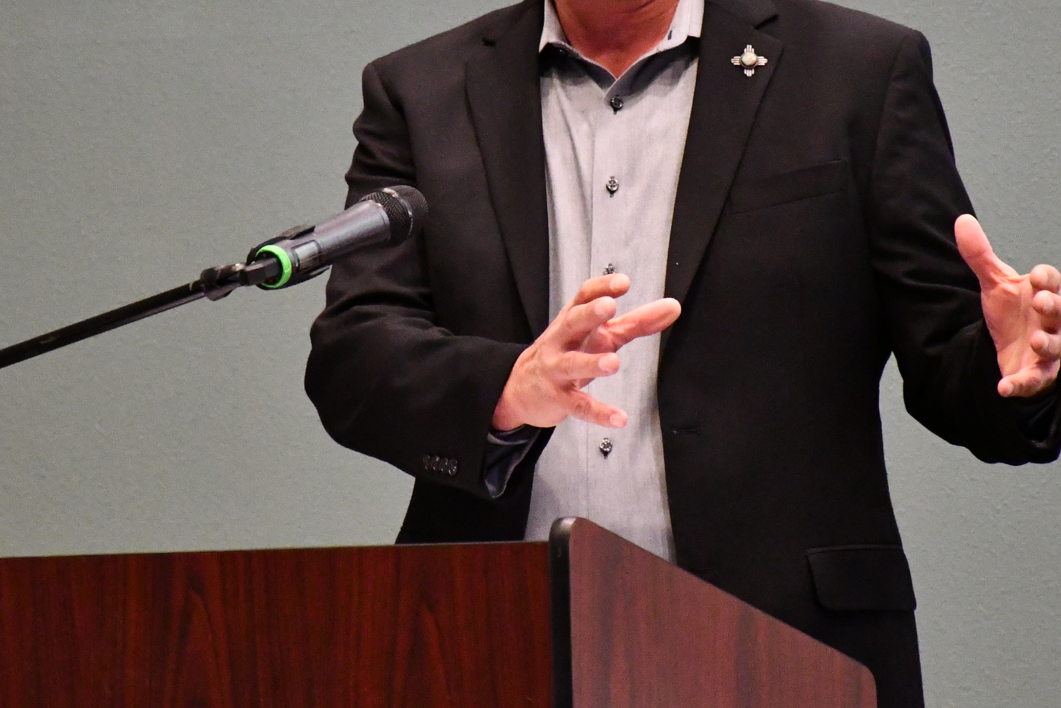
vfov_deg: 3.5
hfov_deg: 5.2
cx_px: 555
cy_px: 201
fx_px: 11583
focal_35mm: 393
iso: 8000
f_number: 5.6
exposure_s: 1/125
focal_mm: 140
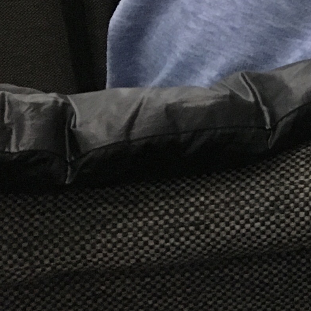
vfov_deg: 12.5
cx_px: 765
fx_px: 1332
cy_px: -186
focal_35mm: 131
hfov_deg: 11.1
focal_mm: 4.15
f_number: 2.2
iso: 200
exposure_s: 1/24
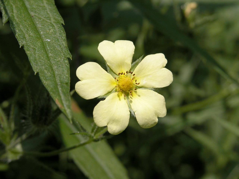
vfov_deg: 8.4
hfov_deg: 11.2
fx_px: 1215
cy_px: 90
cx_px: 120
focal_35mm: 176
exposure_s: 1/466
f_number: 7.1
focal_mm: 44.7
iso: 100
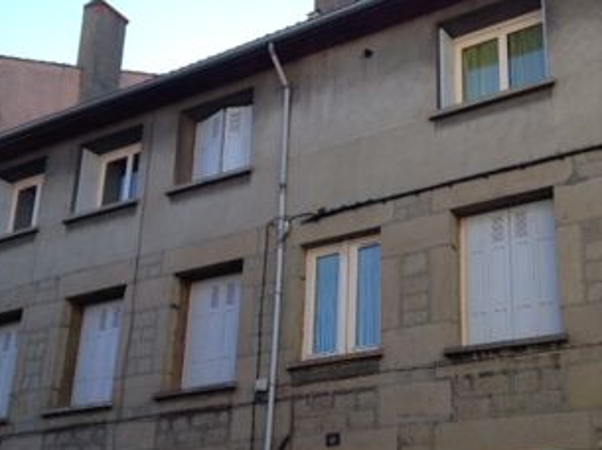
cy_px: 288
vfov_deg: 27.9
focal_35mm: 52
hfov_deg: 36.8
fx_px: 903
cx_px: 349
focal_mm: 4.12
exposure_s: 1/471
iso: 50
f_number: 2.4
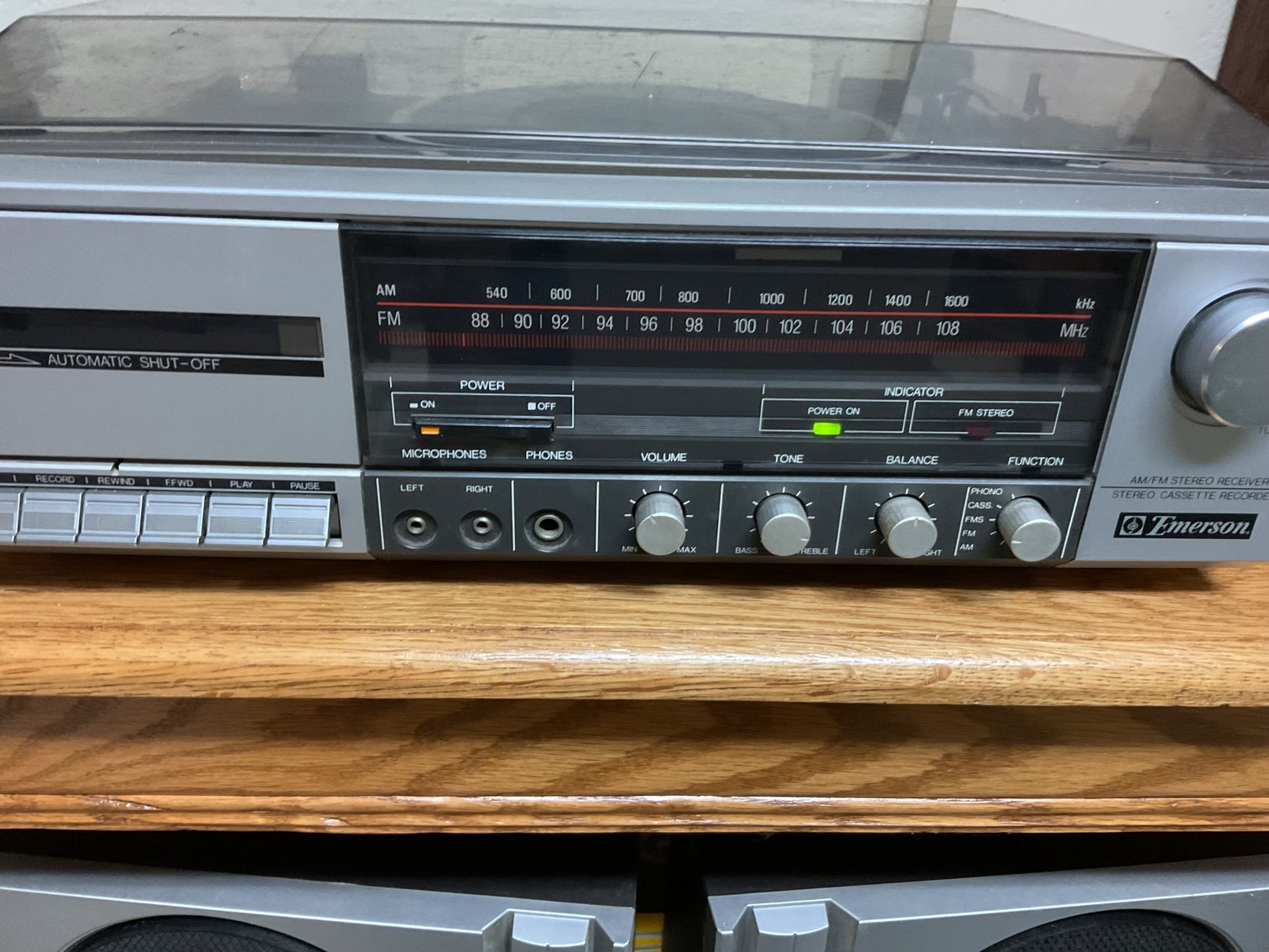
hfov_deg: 61.7
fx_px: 1063
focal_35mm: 29
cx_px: 634
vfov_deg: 48.2
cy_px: 476
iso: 250
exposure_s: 1/60
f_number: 1.8
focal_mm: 3
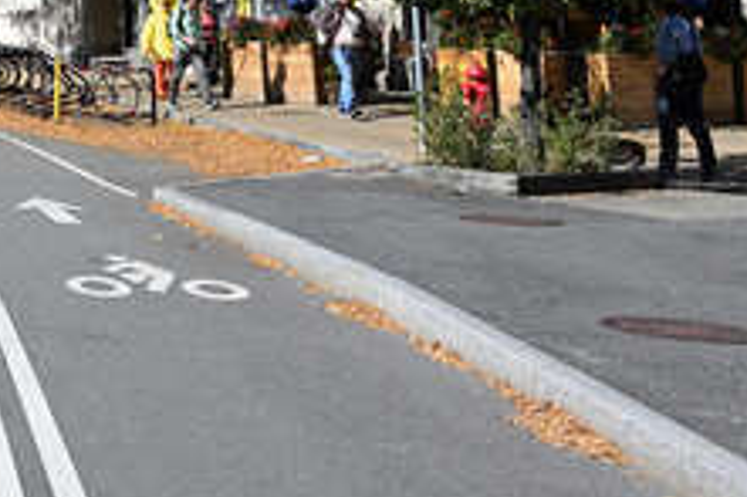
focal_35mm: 87
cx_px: -324
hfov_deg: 20.5
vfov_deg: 14.6
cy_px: -252
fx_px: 1804
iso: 64
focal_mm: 24
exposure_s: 1/160
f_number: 8
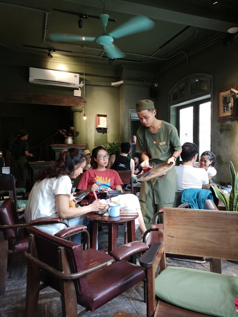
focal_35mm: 27
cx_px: 119
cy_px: 158
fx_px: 248
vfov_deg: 65.3
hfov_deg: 51.4
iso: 400
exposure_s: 1/100
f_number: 1.8
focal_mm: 3.95
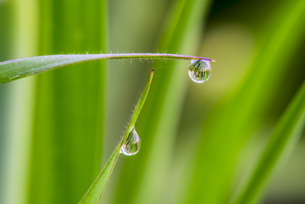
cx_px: 152
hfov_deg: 11.4
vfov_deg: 7.6
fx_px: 1525
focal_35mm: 180
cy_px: 102
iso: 100
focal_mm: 180
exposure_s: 1/1.25
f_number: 14
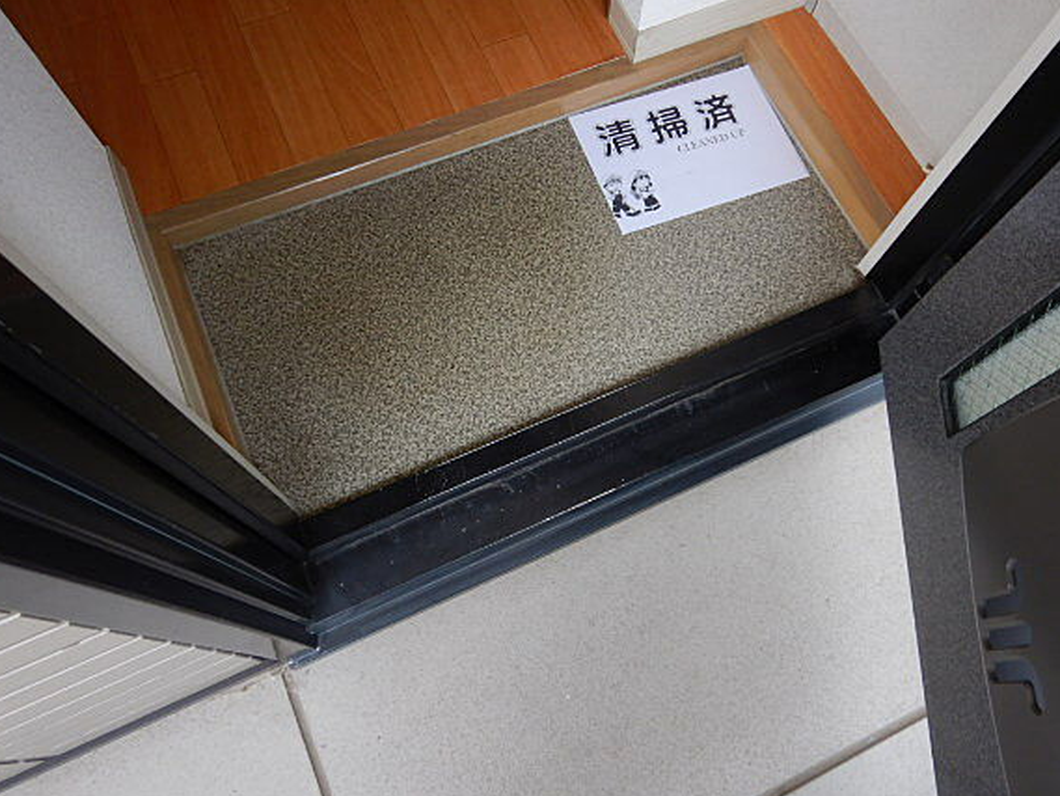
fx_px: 827
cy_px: 373
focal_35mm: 27
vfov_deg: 51.3
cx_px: 572
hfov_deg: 65.2
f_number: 2.8
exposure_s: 1/60
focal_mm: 4.3
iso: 125
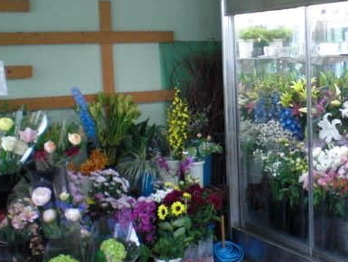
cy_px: 133
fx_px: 634
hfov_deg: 29.9
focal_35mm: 63
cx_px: 282
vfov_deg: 23.3
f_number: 3.1
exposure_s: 1/100
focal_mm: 6.3
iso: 400
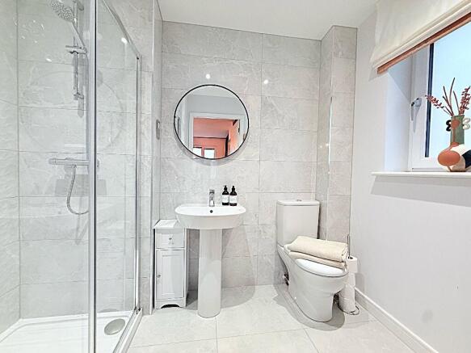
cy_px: 176
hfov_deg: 102.1
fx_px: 190
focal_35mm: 14
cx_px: 236
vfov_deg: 85.7
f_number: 2.2
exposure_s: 1/100
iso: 320
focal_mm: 2.22
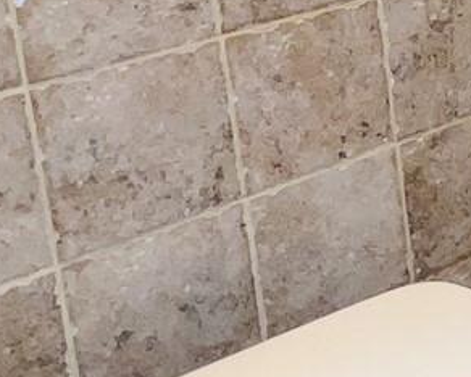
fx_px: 1241
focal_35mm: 89
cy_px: -100
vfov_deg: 16.4
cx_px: 971
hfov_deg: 16.1
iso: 64
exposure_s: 1/66
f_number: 1.8
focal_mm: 1.57
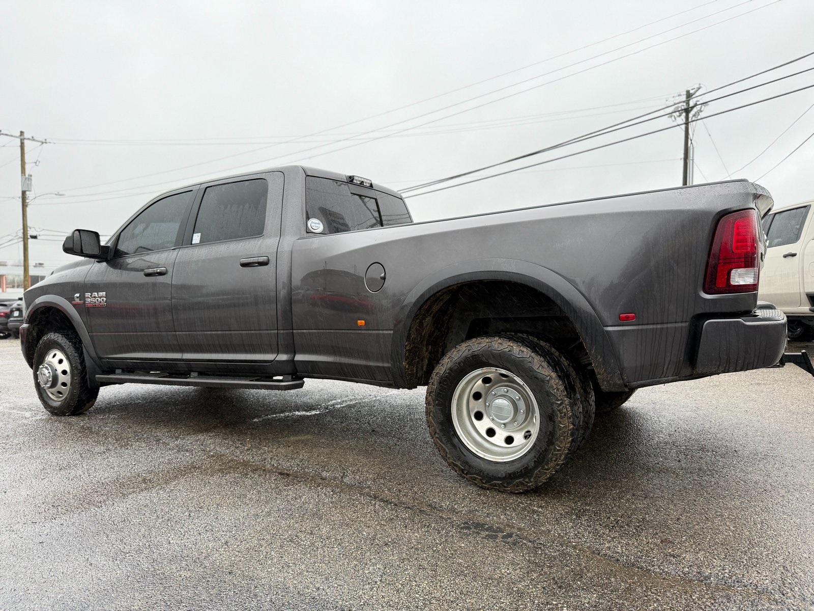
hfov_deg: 71.6
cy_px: 306
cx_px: 407
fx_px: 564
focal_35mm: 24
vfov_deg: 56.8
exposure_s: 1/243
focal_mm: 6.76
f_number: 1.78
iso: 100
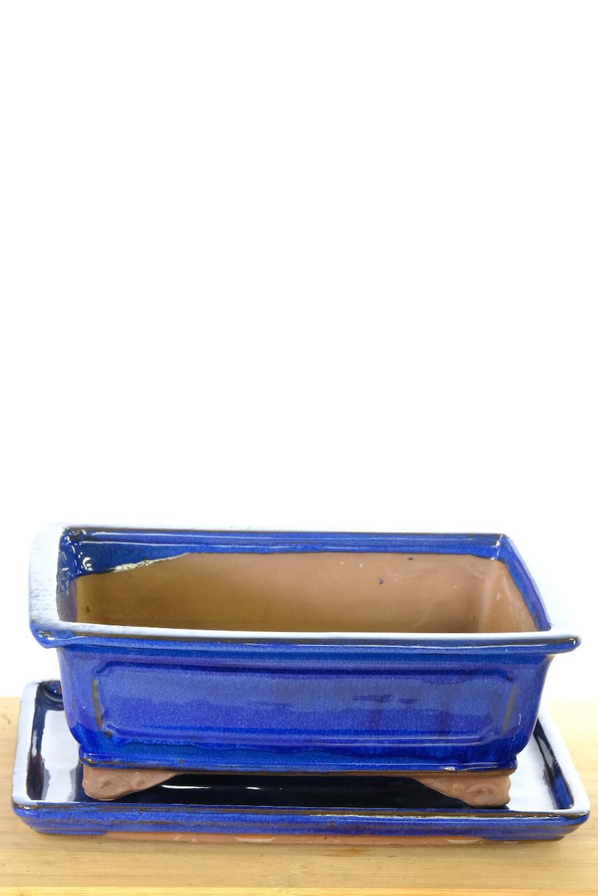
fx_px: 2913
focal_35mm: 117
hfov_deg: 11.7
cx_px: 299
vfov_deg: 17.5
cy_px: 448
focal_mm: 77.9
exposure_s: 1/8
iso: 2500
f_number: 13
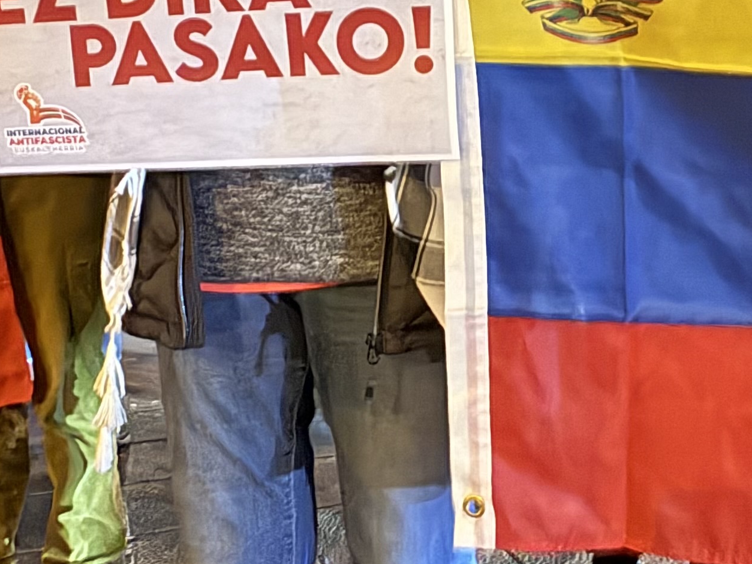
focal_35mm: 45
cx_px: 453
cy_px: 164
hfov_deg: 41.9
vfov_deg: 31.8
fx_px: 978
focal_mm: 2.22
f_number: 2.2
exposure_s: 1/10
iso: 1000
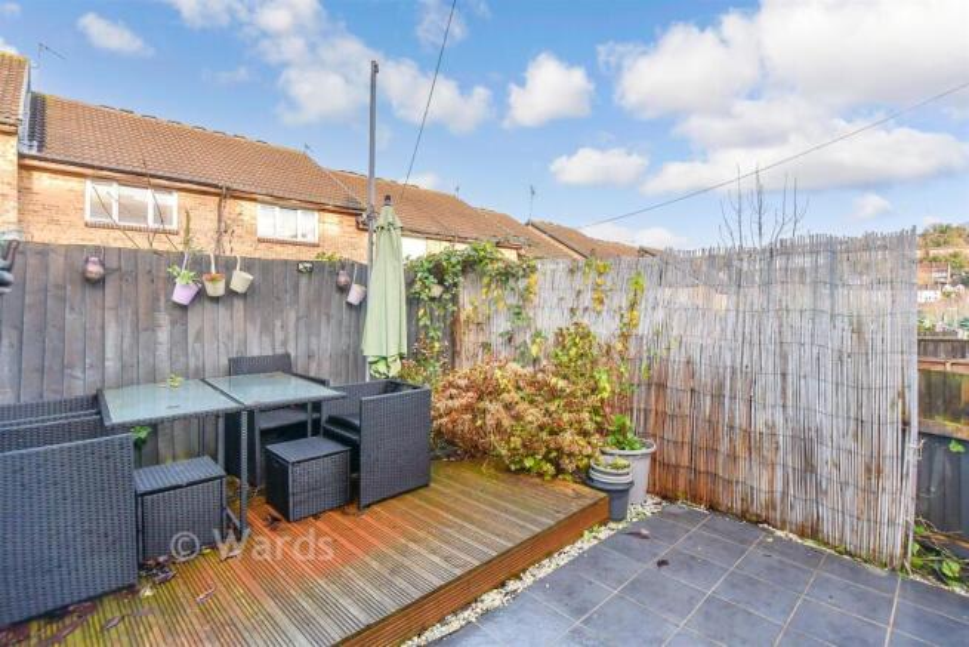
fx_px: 431
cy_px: 324
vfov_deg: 73.8
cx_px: 484
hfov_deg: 96.7
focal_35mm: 16
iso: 320
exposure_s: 1/125
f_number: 8
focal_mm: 11
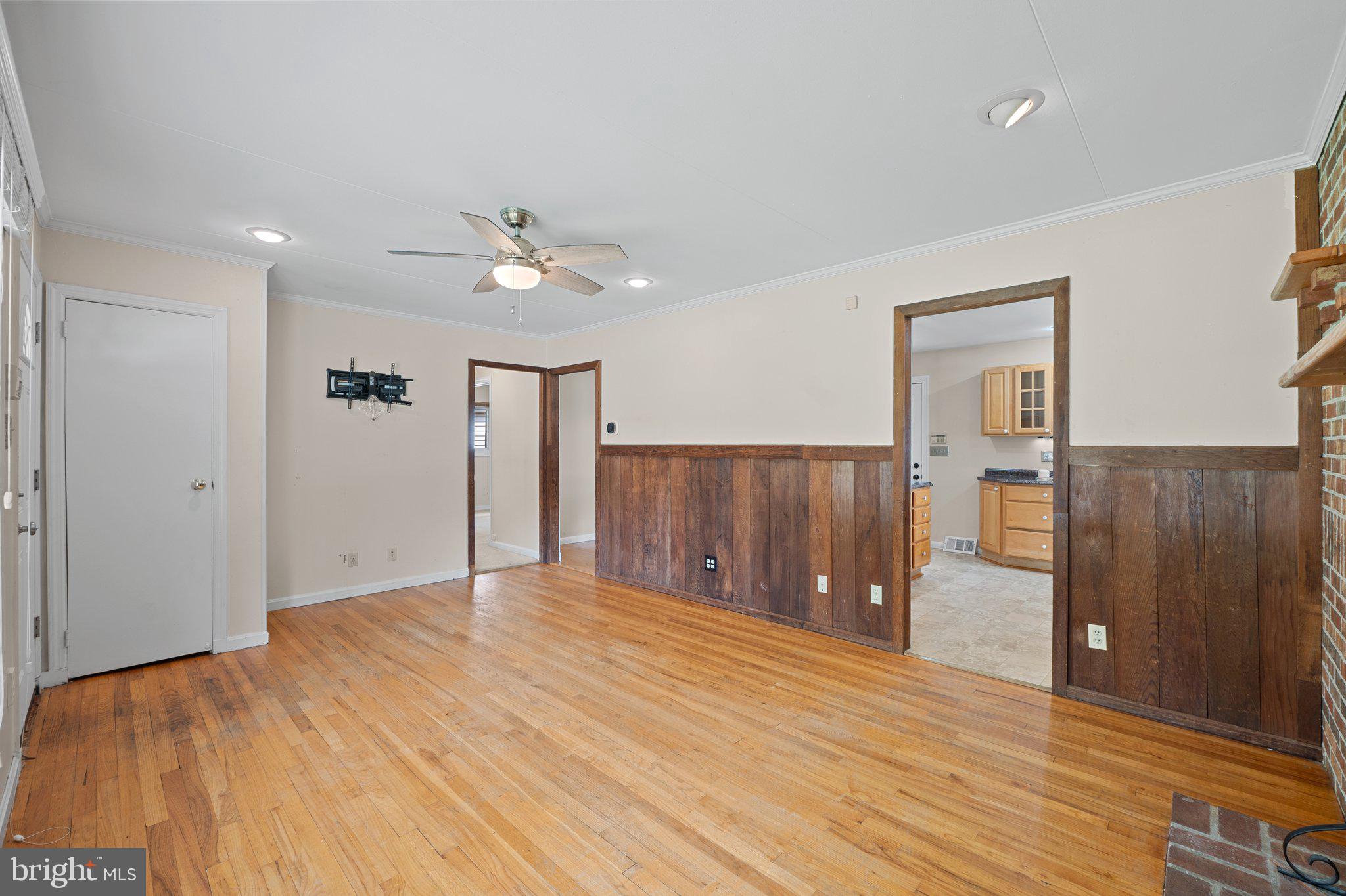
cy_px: 448
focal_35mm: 15
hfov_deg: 100.4
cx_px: 673
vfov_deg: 77.3
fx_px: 561
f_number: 9
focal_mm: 10
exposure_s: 1.6
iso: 100
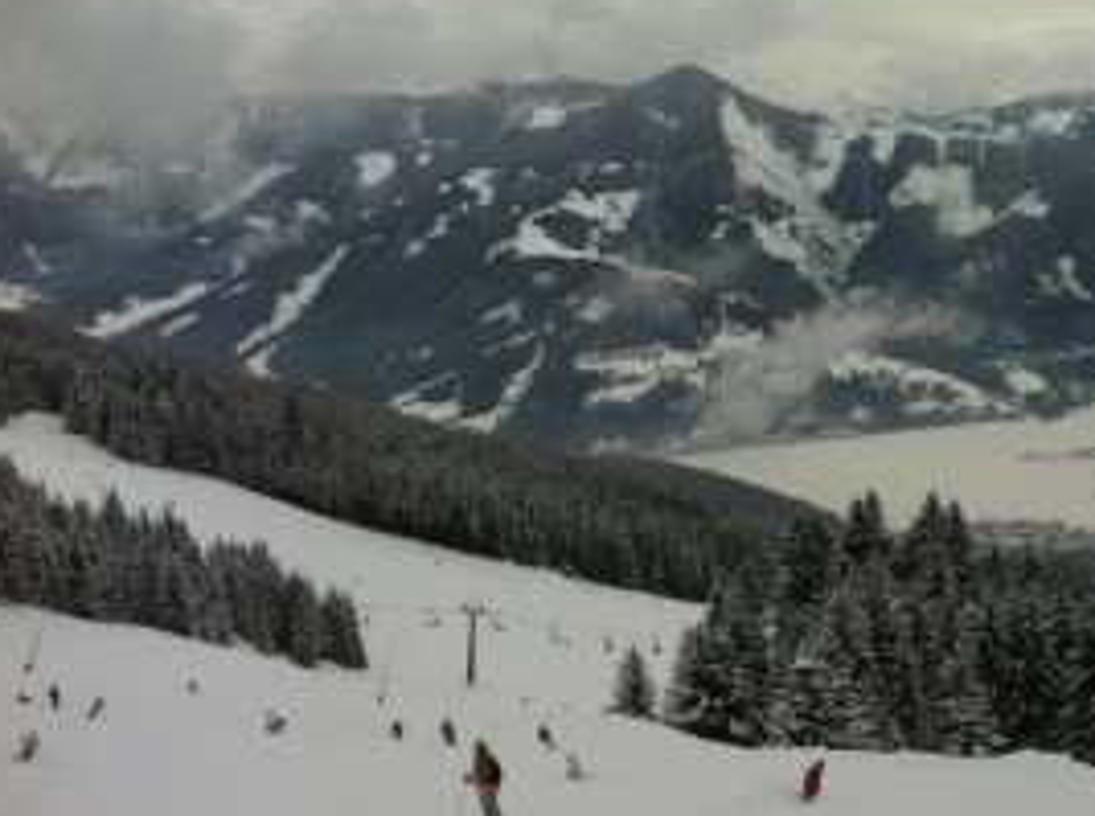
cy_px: 351
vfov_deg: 23.2
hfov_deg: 29.7
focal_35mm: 63
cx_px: 960
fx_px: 1988
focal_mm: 3.85
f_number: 2.8
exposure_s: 1/2742
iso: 80
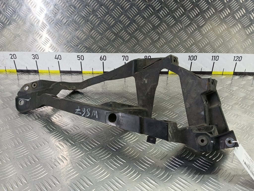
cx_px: 127
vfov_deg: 58.9
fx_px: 169
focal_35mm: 23
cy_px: 96
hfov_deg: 73.9
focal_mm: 4.11
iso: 156
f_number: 1.6
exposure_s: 1/50
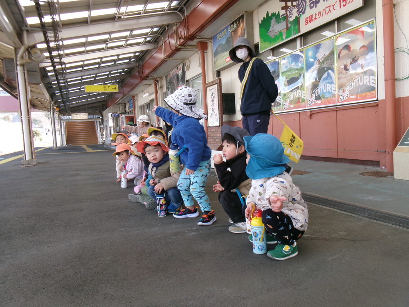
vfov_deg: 49.7
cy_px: 154
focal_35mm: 28
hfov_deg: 63.4
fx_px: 331
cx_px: 204
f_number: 3.9
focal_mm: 5.1
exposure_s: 1/80
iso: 100
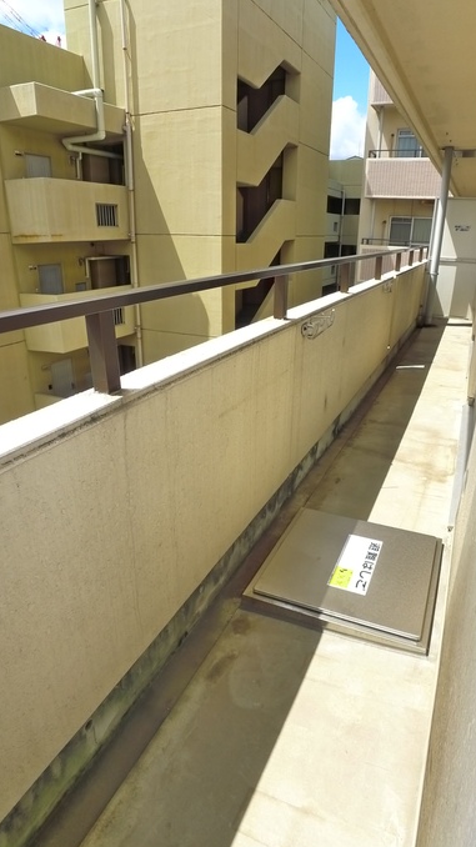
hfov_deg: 42.8
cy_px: 436
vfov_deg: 69.9
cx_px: 260
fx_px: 606
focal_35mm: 27
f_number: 4
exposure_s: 1/500
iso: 400
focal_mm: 5.1
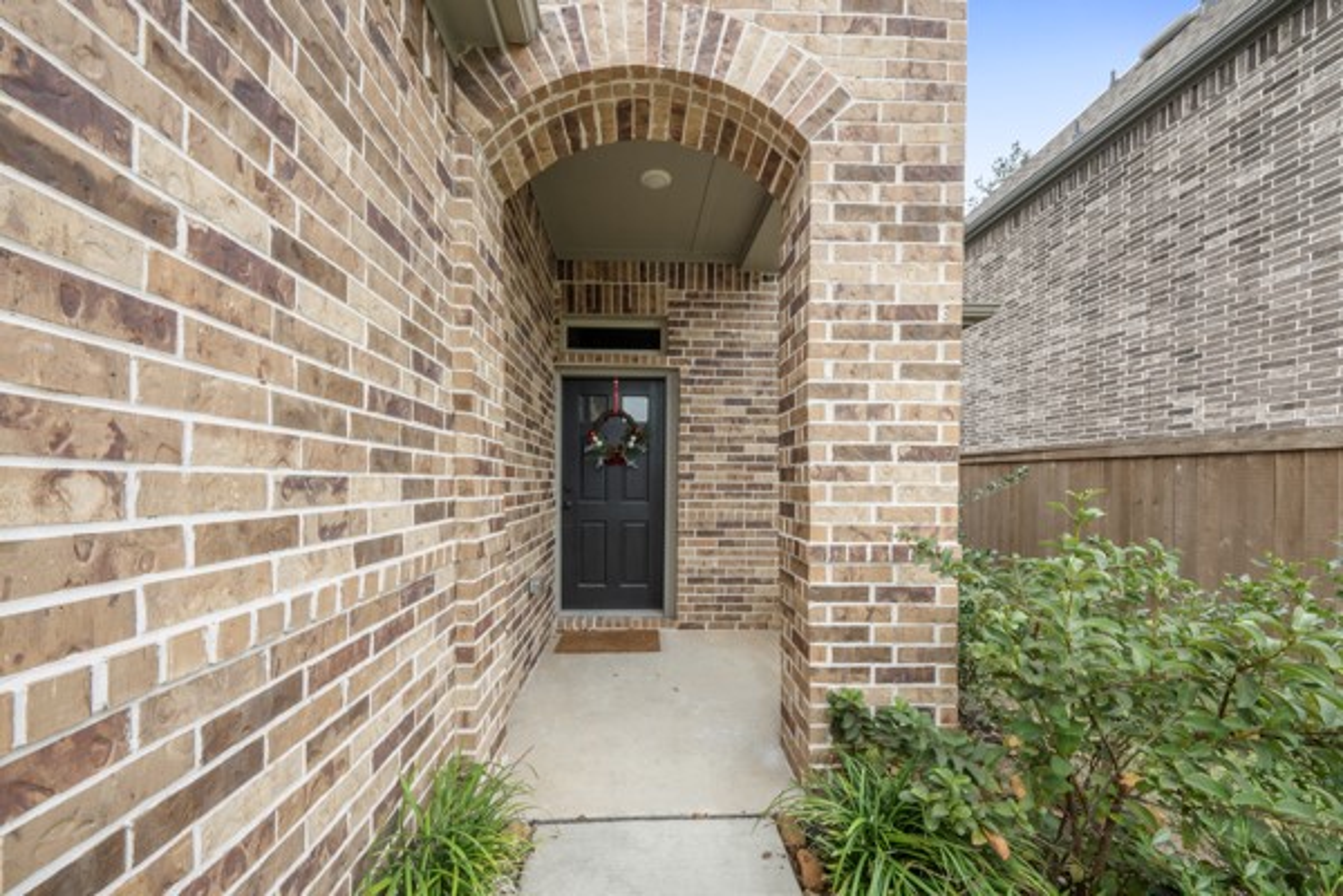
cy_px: 448
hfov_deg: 112.6
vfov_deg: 90.0
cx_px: 672
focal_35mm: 12
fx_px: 448
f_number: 9
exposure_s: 1/4
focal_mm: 12
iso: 800
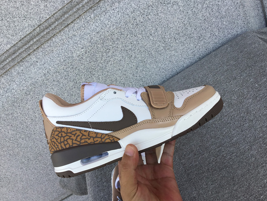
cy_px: 100
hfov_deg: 56.8
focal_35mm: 32
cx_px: 132
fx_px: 247
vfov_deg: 44.2
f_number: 2.4
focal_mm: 3.3
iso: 25
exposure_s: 1/319
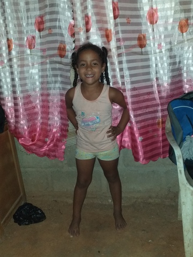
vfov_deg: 67.3
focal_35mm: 26
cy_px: 128
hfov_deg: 53.1
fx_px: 193
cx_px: 96
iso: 250
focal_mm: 3.6
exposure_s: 1/30
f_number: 1.9
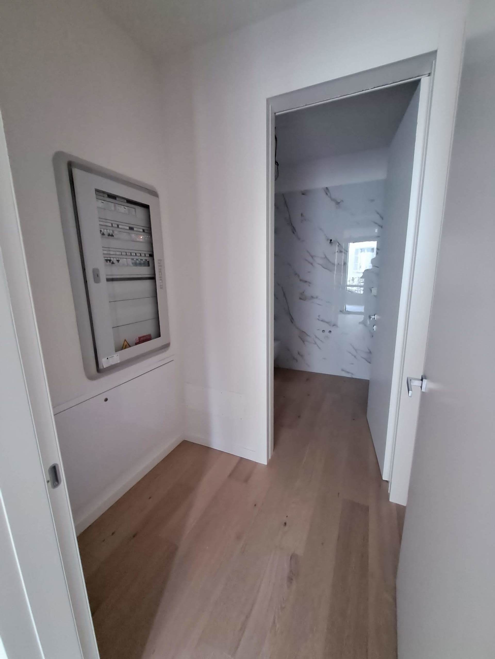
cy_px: 330
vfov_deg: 106.2
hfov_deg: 89.9
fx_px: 248
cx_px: 248
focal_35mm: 13
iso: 500
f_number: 2.2
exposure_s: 1/25
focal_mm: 1.13
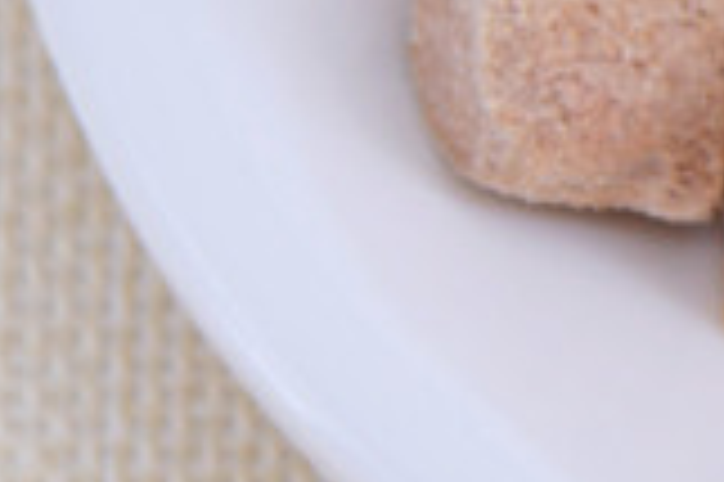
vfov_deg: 2.4
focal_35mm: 558
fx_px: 11210
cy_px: -437
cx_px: 2069
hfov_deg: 3.6
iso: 140
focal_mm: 75
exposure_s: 1/160
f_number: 4
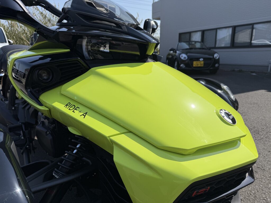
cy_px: 102
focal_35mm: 24
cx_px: 136
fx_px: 188
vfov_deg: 56.8
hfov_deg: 71.6
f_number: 1.78
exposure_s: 1/8130
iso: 80
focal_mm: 6.76
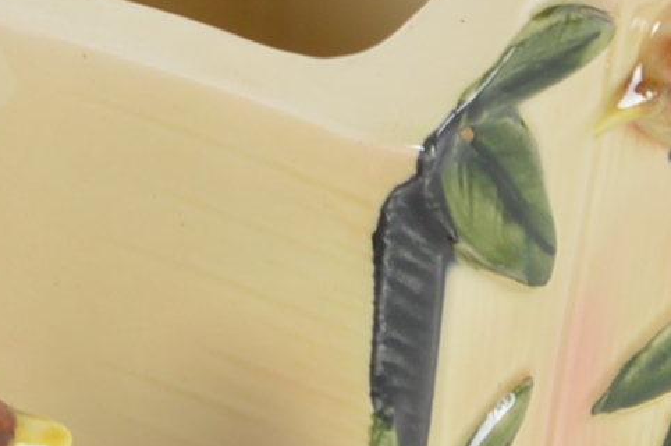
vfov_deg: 6.6
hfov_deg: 9.8
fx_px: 3834
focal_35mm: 206
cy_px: -21
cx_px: -150
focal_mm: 22
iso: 100
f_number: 11
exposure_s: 1/200
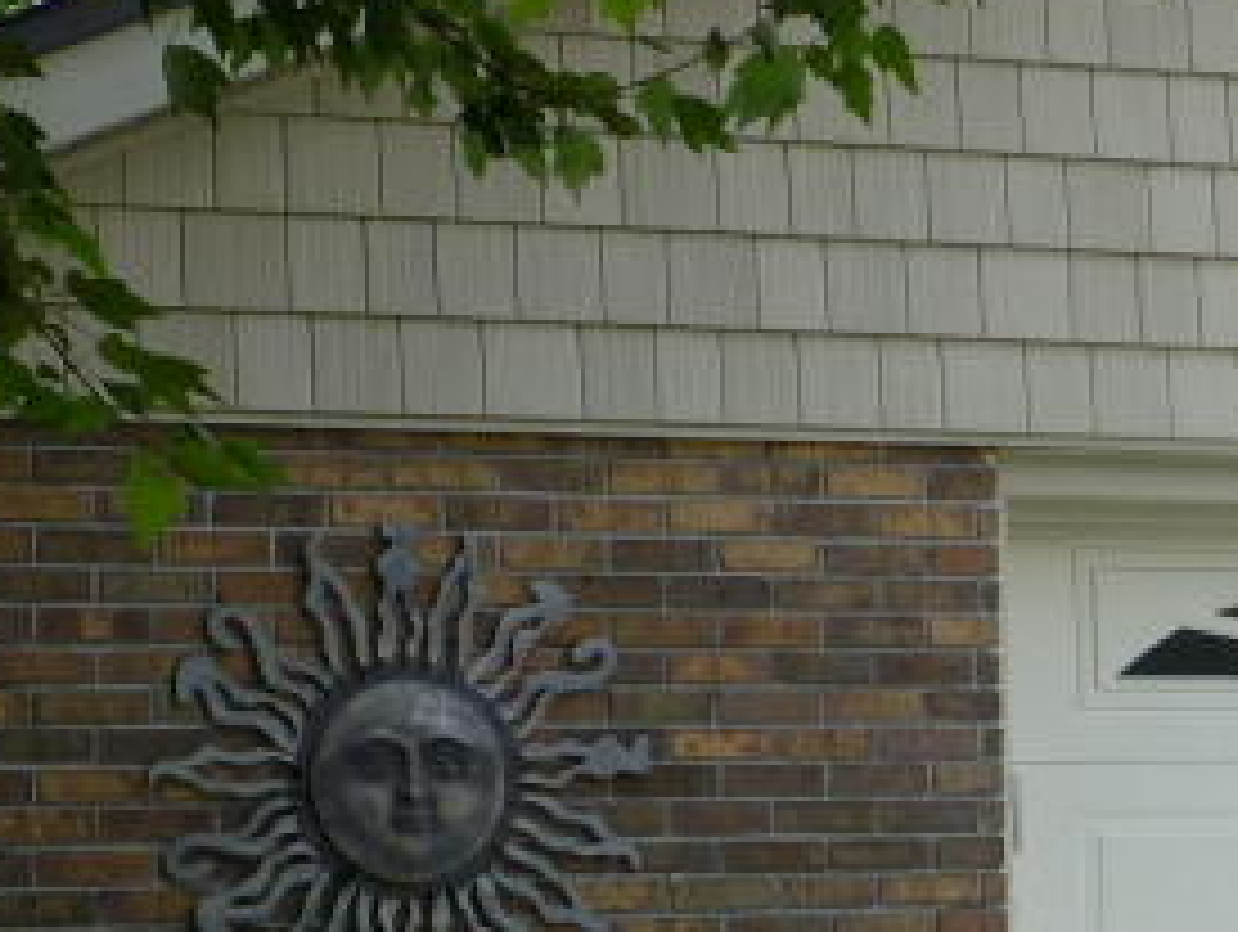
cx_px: 1301
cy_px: 657
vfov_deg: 10.2
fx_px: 5193
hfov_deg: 13.4
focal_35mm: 145
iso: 100
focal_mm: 6.9
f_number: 3.9
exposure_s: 1/500
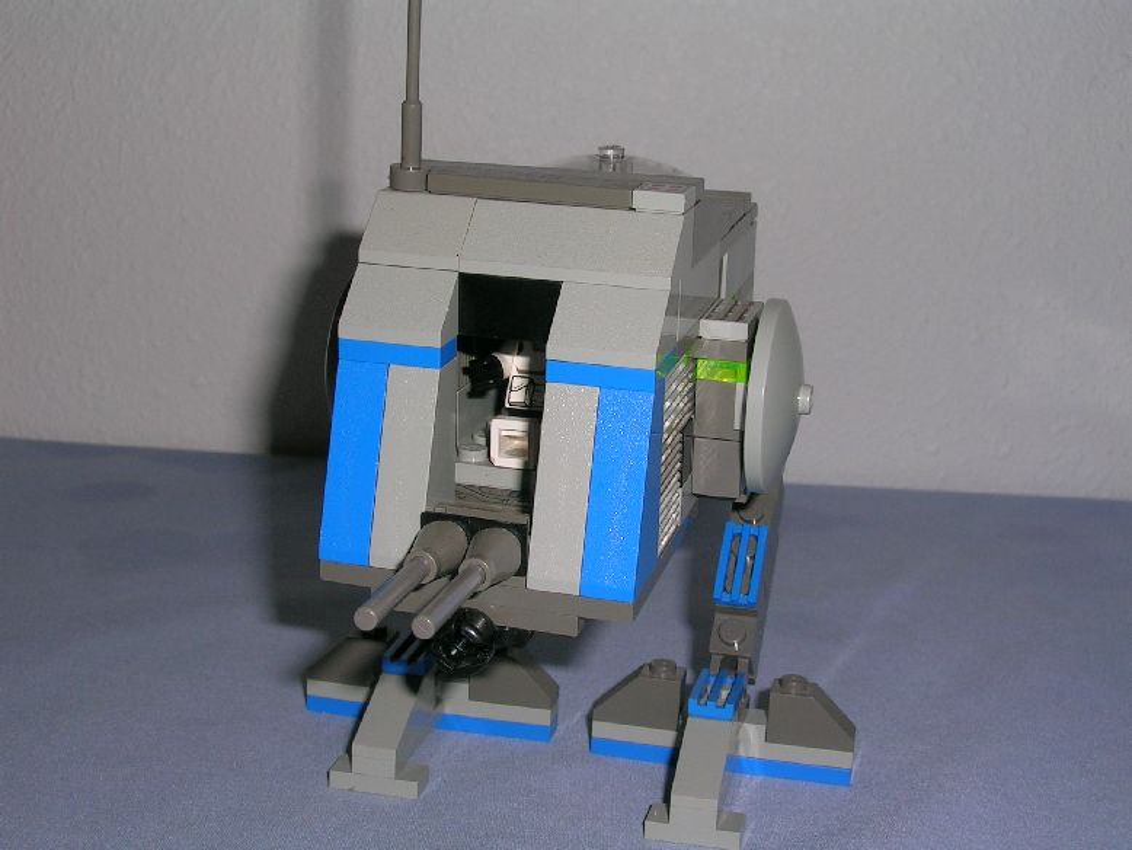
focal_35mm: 53
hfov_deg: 36.2
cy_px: 425
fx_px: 1734
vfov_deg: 27.5
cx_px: 566
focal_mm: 8
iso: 50
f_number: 5.5
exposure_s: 1/60.1
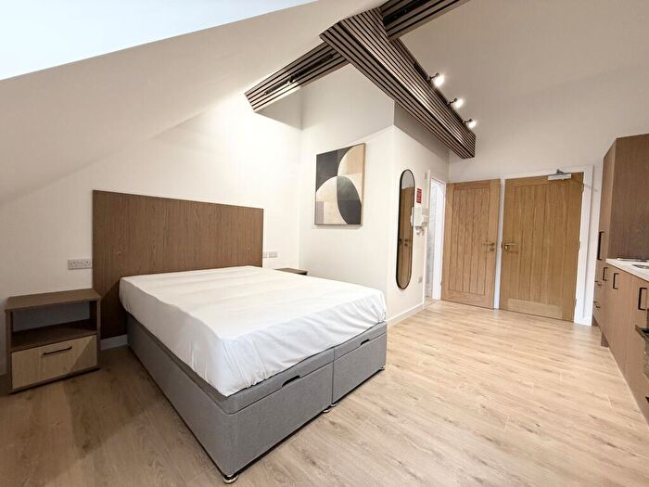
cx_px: 324
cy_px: 244
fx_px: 262
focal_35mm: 14
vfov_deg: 85.7
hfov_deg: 102.1
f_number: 2.2
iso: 200
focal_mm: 2.22
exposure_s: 1/100
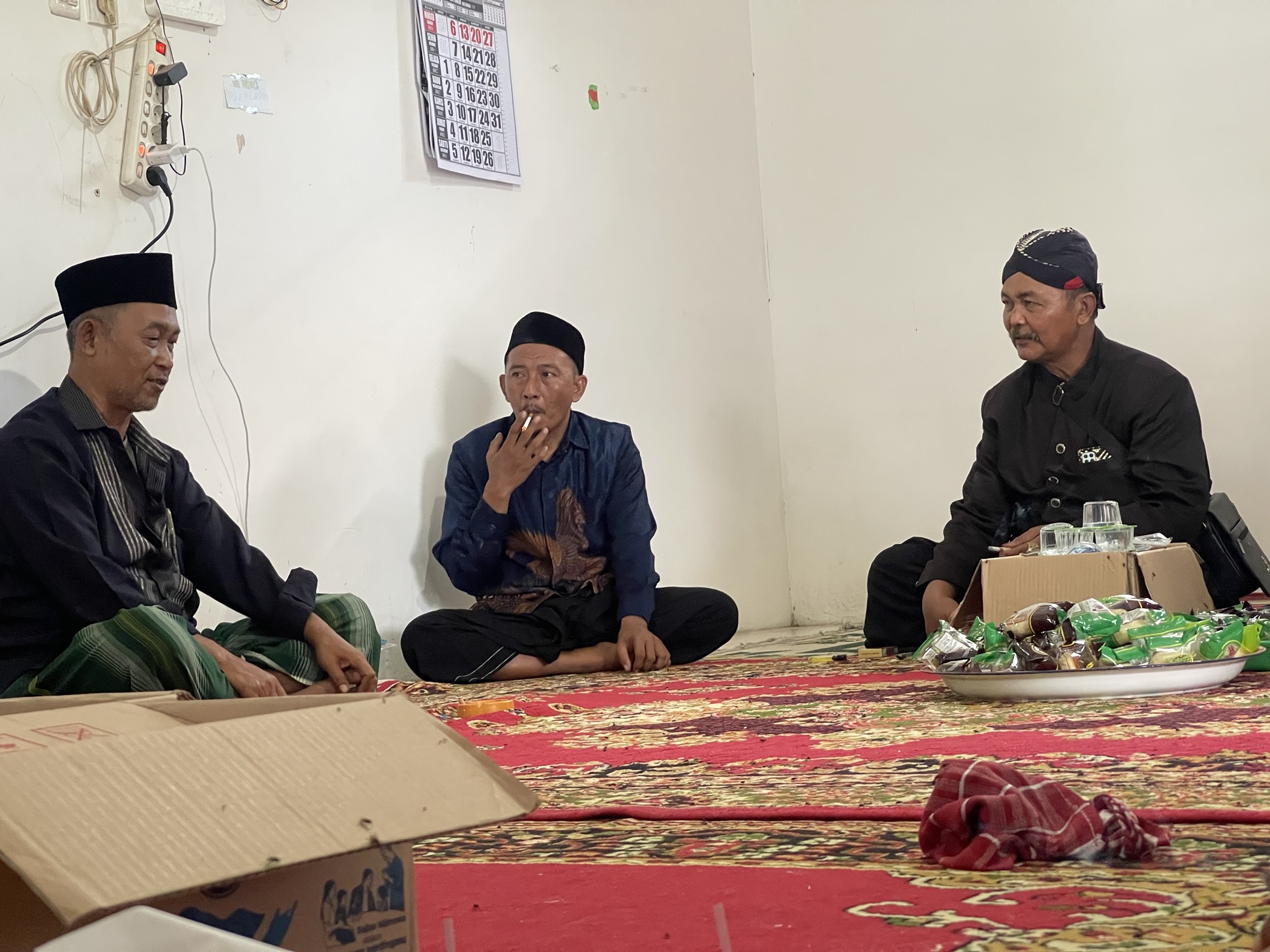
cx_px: 635
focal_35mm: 64
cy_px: 476
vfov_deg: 22.9
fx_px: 2348
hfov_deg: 30.3
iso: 400
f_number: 2.2
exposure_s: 1/50
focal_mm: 7.5
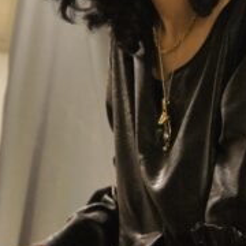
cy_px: -53
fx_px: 1003
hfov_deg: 13.9
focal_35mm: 125
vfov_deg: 13.6
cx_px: 75
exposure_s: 1/40
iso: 1600
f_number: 4
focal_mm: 23
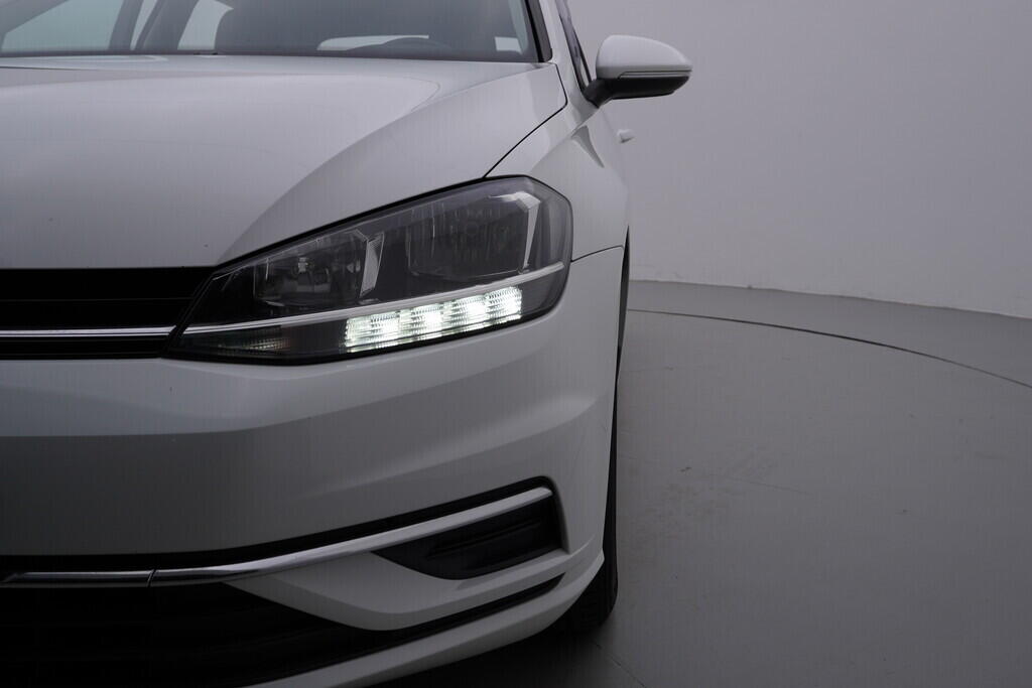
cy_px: 344
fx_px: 1032
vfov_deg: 36.9
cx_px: 516
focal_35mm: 36
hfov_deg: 53.1
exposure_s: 1/160
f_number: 5.6
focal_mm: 24
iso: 125
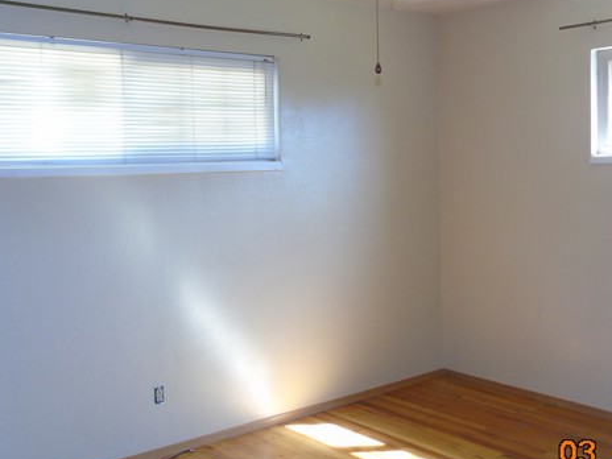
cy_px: 202
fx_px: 707
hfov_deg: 46.5
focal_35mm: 40
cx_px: 369
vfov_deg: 35.9
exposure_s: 1/40
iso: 200
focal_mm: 5.2
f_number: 3.6
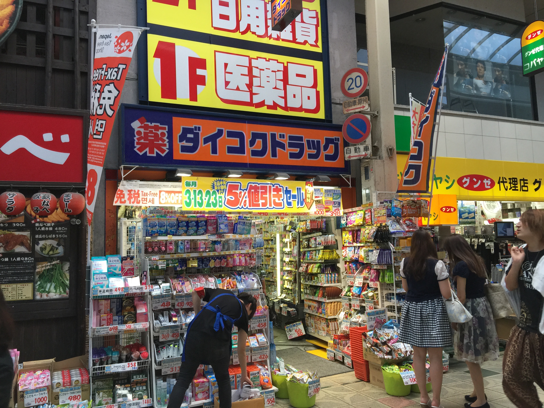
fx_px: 456
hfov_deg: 61.7
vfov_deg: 48.2
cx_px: 272
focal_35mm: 29
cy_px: 204
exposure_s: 1/40
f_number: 2.2
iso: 40
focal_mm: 4.15
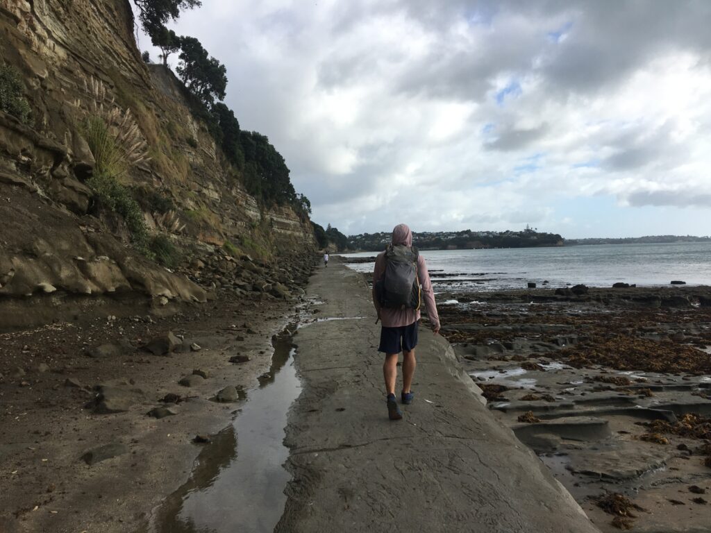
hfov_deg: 61.7
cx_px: 356
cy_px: 266
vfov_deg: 48.2
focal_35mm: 29
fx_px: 596
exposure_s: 1/1637
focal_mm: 4.15
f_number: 2.2
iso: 25
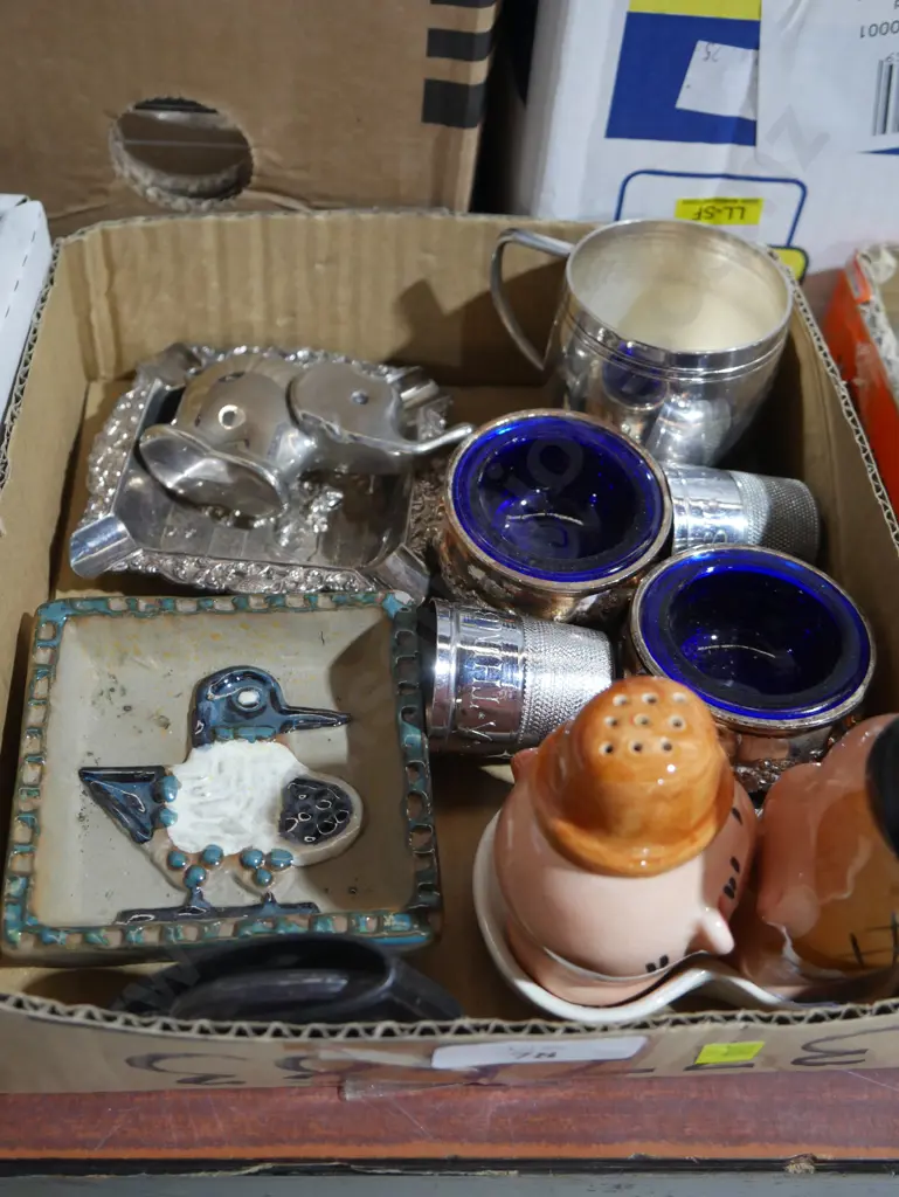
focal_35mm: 38
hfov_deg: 37.8
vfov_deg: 49.0
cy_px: 598
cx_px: 450
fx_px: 1315
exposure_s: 1/60
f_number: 4.1
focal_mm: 19
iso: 1000
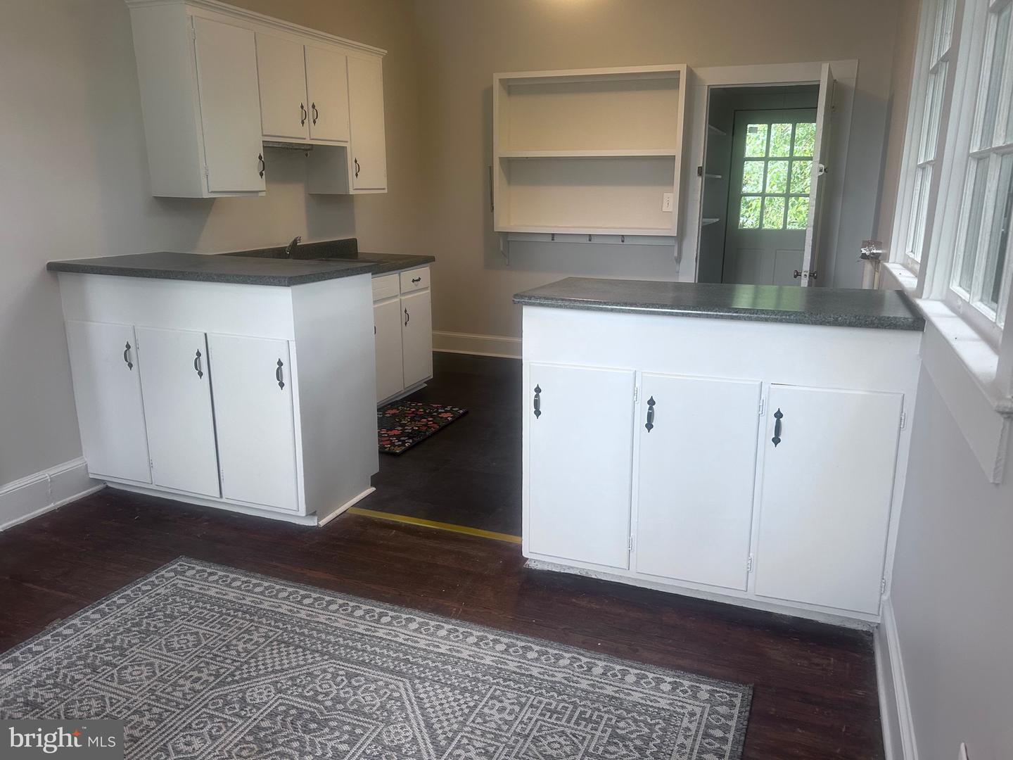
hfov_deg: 67.3
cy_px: 380
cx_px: 506
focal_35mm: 26
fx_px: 761
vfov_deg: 53.1
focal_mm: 5.7
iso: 100
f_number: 1.5
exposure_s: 1/120
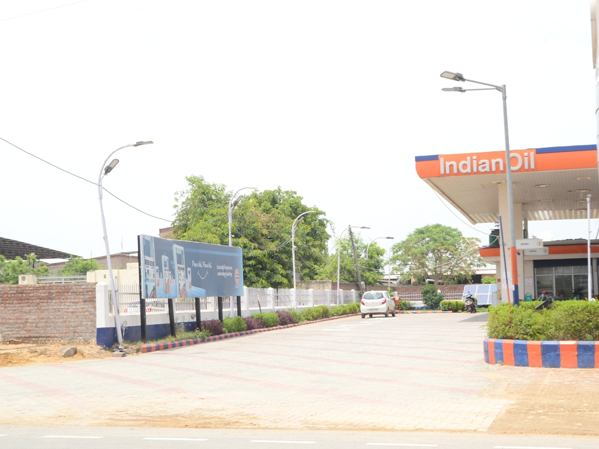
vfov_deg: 31.5
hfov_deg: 41.2
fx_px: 796
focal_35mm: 46
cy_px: 226
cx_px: 303
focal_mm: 28
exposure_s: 1/250
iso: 400
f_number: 14
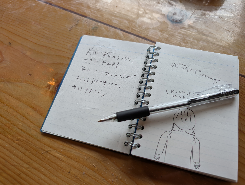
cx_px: 122
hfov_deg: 71.5
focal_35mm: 24
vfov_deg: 56.9
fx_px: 170
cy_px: 92
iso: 33
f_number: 1.68
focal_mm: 6.9
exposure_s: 1/101
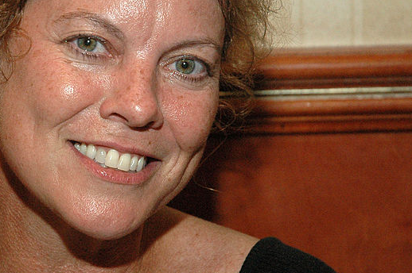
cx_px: 105
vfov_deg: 7.4
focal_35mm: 184
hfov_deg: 11.2
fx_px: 2103
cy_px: 104
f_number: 4.5
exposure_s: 1/125
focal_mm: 62
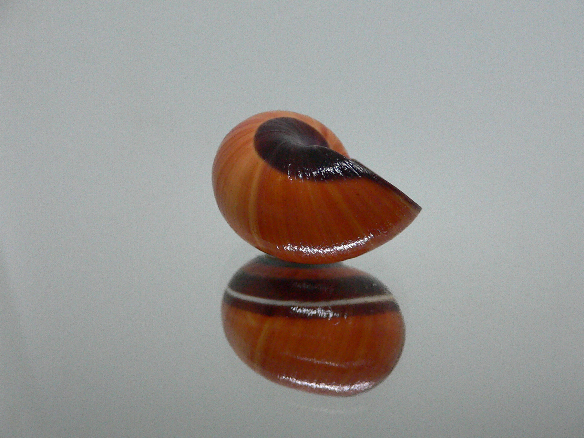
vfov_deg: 36.8
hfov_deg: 47.9
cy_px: 226
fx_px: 658
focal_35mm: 39
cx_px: 294
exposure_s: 1/60
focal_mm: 4.6
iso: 200
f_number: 2.8
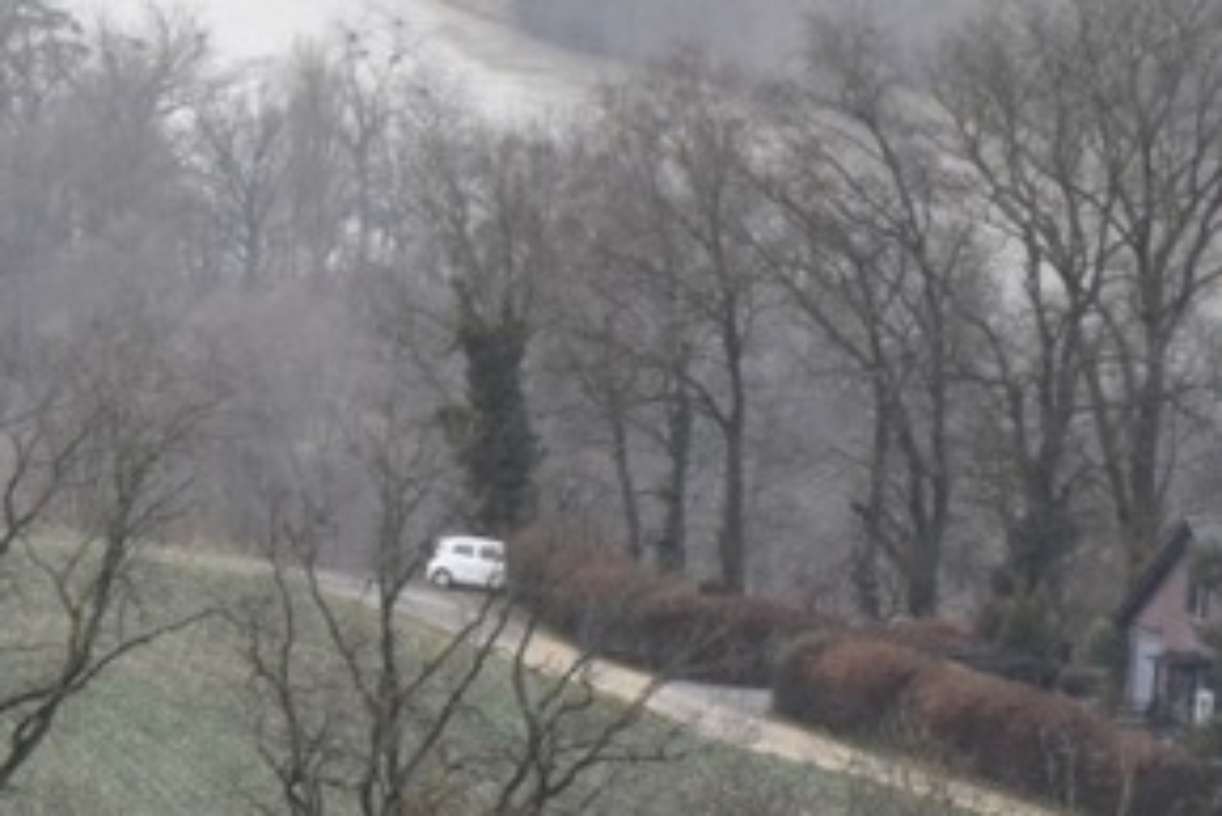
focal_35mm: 498
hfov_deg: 4.1
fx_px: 16912
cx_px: -444
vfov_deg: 2.8
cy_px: 1150
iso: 800
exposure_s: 1/320
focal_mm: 80
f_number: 8
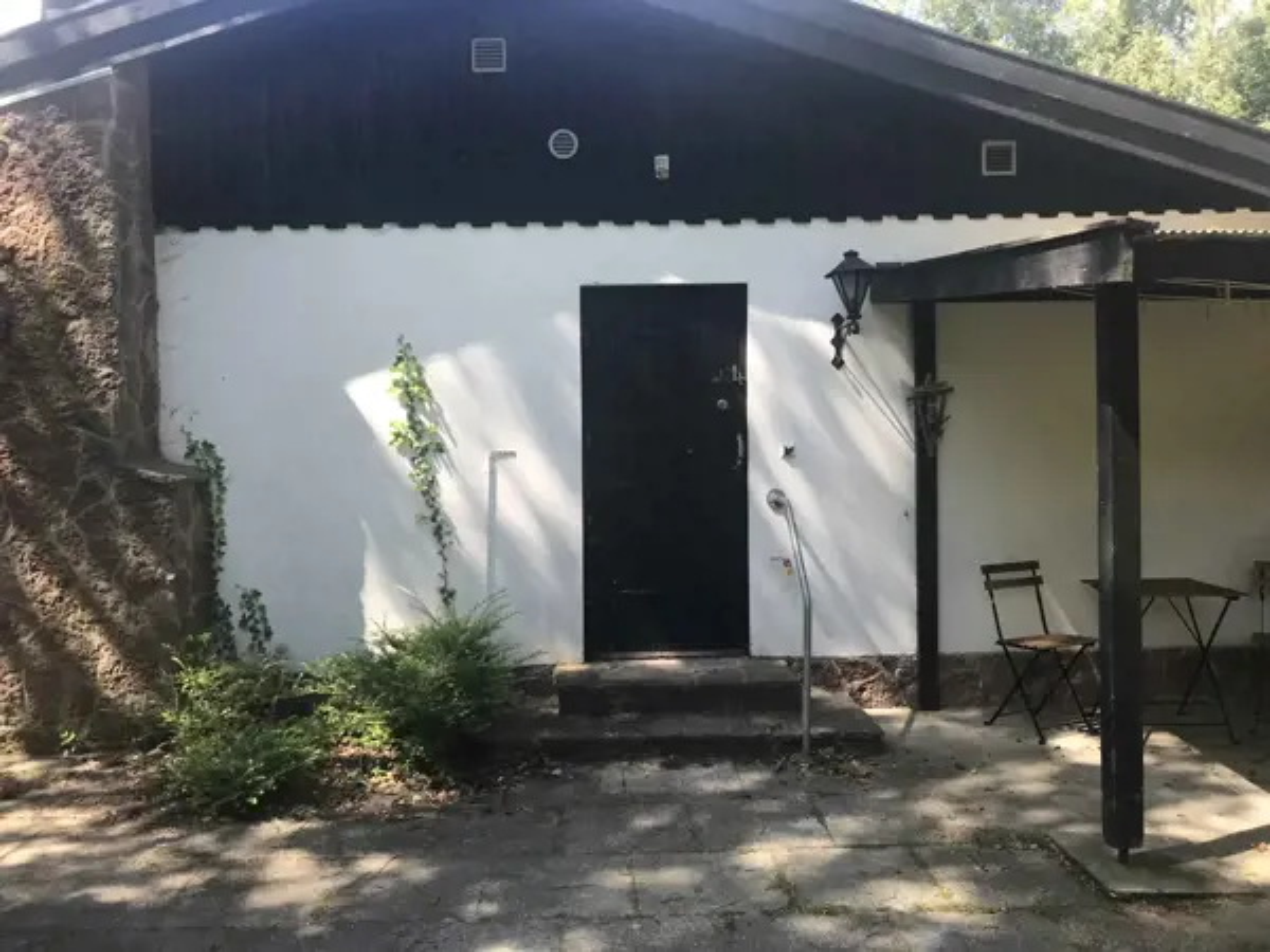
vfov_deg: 49.7
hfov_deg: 63.4
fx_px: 1027
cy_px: 476
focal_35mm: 28
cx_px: 635
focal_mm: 3.99
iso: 20
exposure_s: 1/352
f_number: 1.8
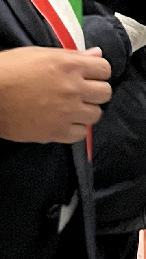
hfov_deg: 6.5
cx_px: 325
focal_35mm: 179
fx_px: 1232
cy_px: 98
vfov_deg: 12.0
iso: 400
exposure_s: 1/33
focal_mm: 5.1
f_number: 1.6
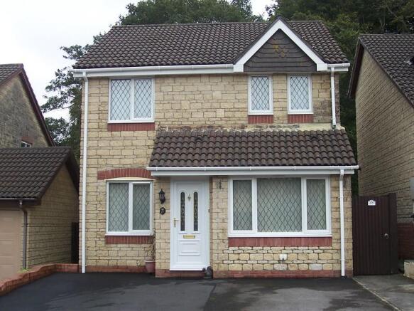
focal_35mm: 46
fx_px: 550
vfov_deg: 31.5
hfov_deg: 41.2
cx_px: 207
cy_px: 156
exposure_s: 1/180
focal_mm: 7
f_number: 3
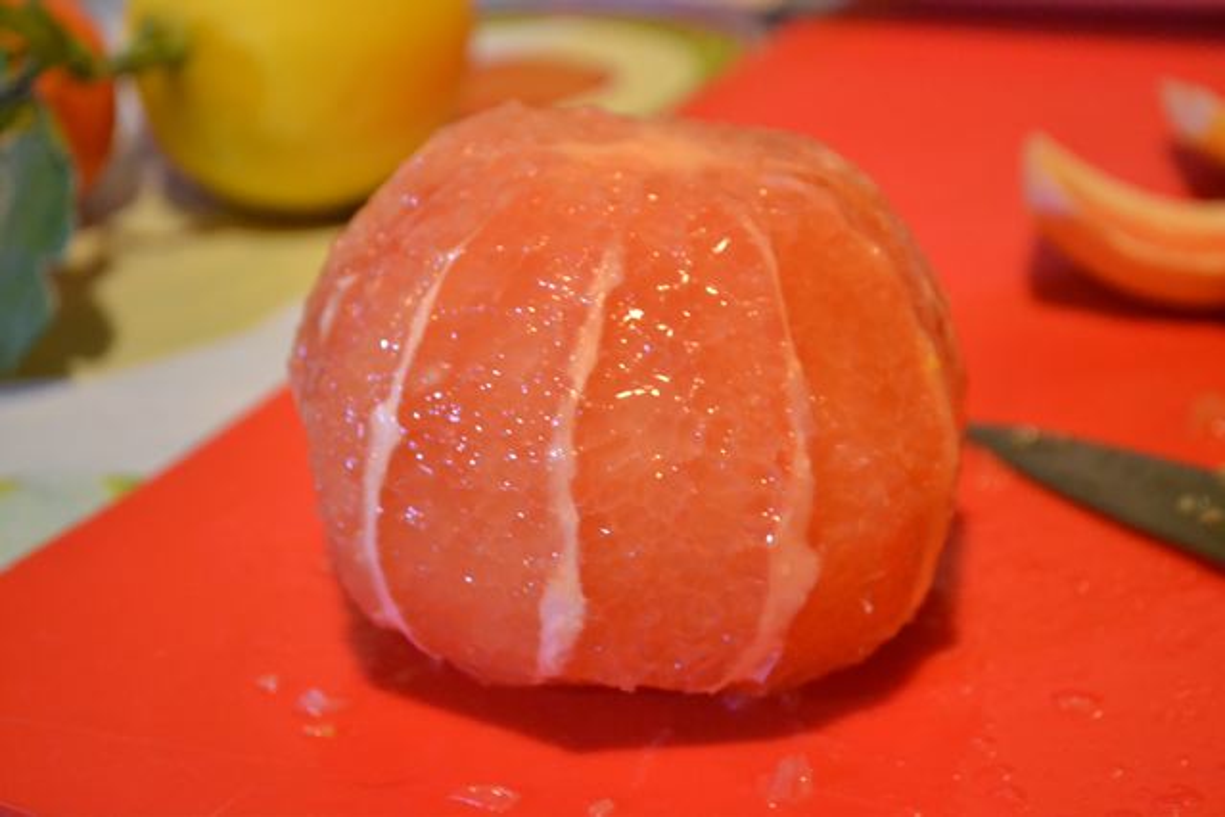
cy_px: 408
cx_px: 612
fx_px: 2450
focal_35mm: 72
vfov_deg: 18.9
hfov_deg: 28.1
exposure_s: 1/10
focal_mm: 48
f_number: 5.3
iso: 3200
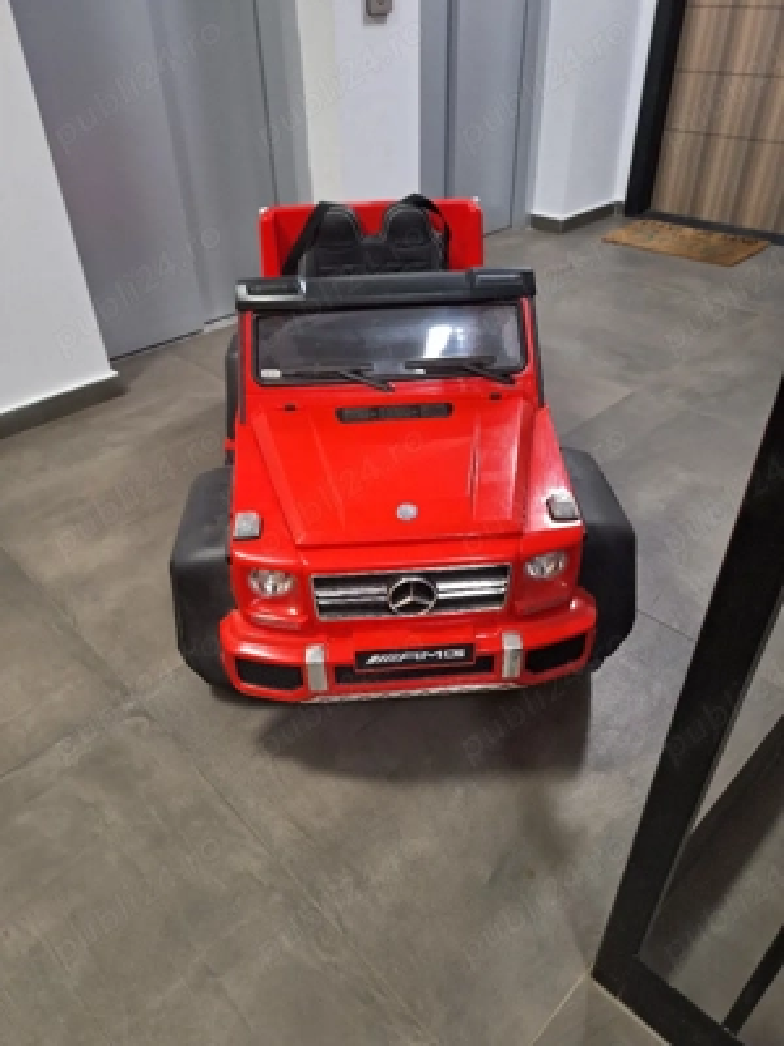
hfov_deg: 58.9
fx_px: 695
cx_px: 392
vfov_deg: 73.9
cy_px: 523
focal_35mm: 23
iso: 250
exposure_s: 1/25
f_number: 1.8
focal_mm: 5.54
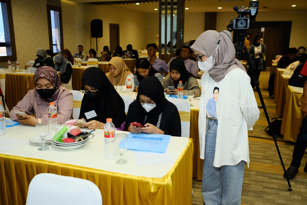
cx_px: 154
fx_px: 298
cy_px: 102
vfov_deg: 37.9
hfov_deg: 54.4
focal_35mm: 35
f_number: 2.8
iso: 2000
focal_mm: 23
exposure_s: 1/125
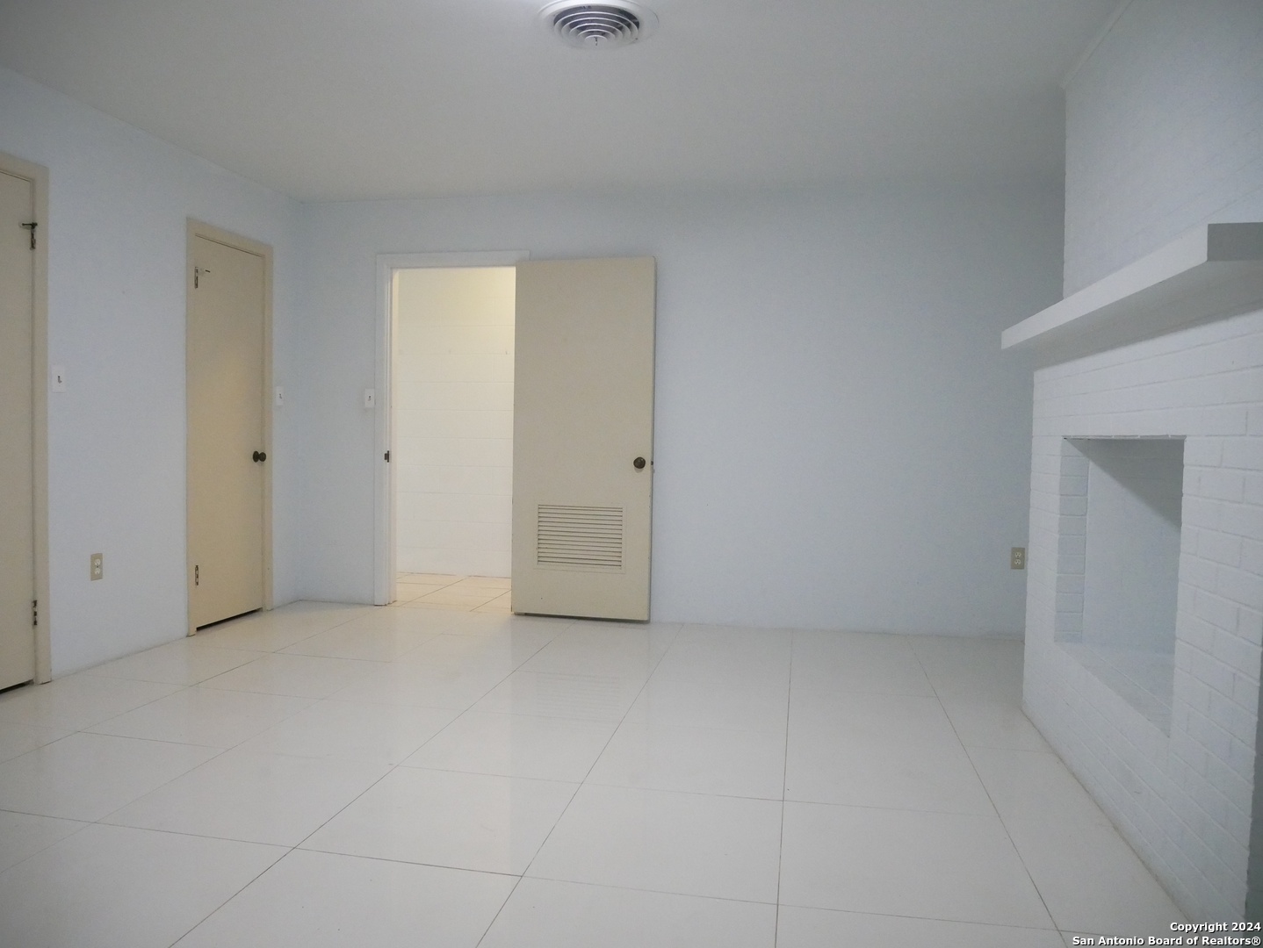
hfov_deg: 71.6
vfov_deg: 56.9
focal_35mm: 24
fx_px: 876
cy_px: 474
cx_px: 632
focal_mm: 12
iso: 3200
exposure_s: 1/100
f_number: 3.5
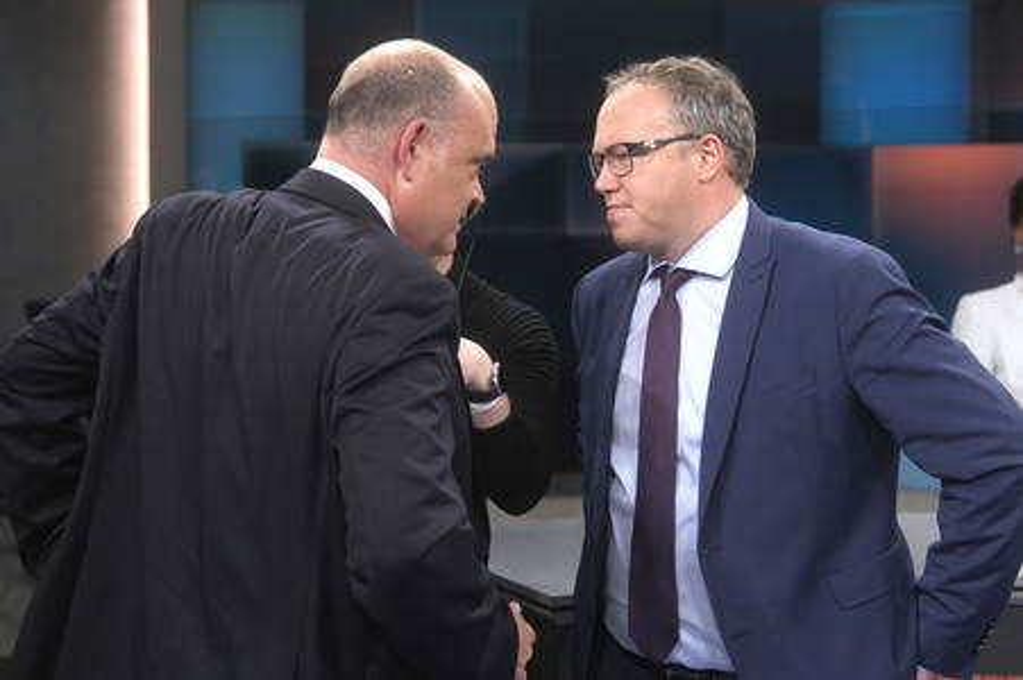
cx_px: 512
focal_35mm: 45
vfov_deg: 29.8
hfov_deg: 43.6
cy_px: 340
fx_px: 1278
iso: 640
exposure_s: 1/640
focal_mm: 30
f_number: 2
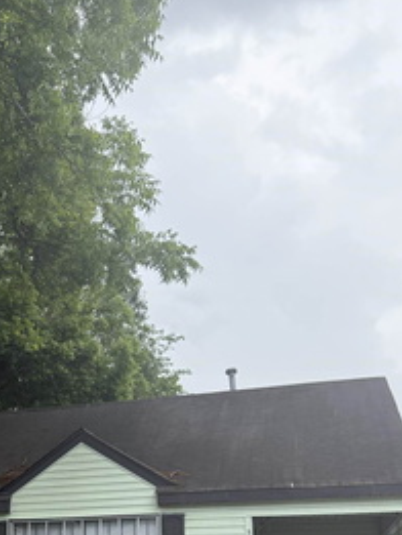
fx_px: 758
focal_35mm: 49
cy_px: 503
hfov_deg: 28.5
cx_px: 37
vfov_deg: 36.0
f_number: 1.78
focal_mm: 6.76
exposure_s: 1/1106
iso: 100
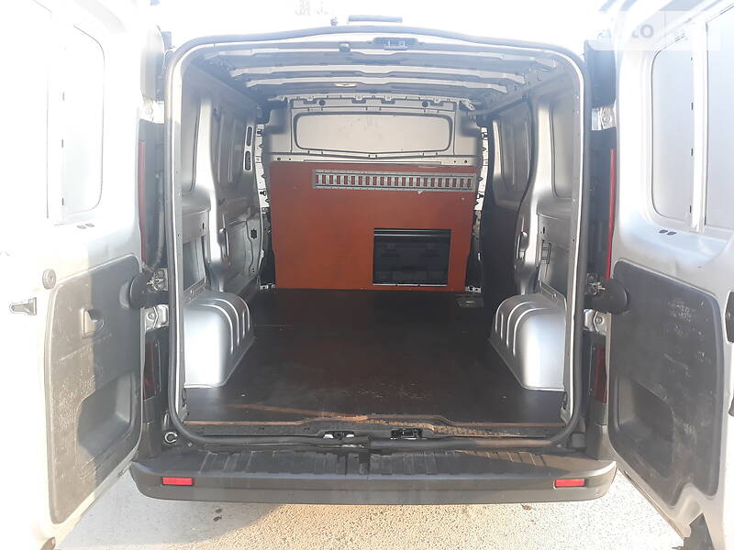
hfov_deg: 65.3
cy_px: 275
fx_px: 573
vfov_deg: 51.4
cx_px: 367
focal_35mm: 27
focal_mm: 3.7
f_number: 1.7
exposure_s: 1/100
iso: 50
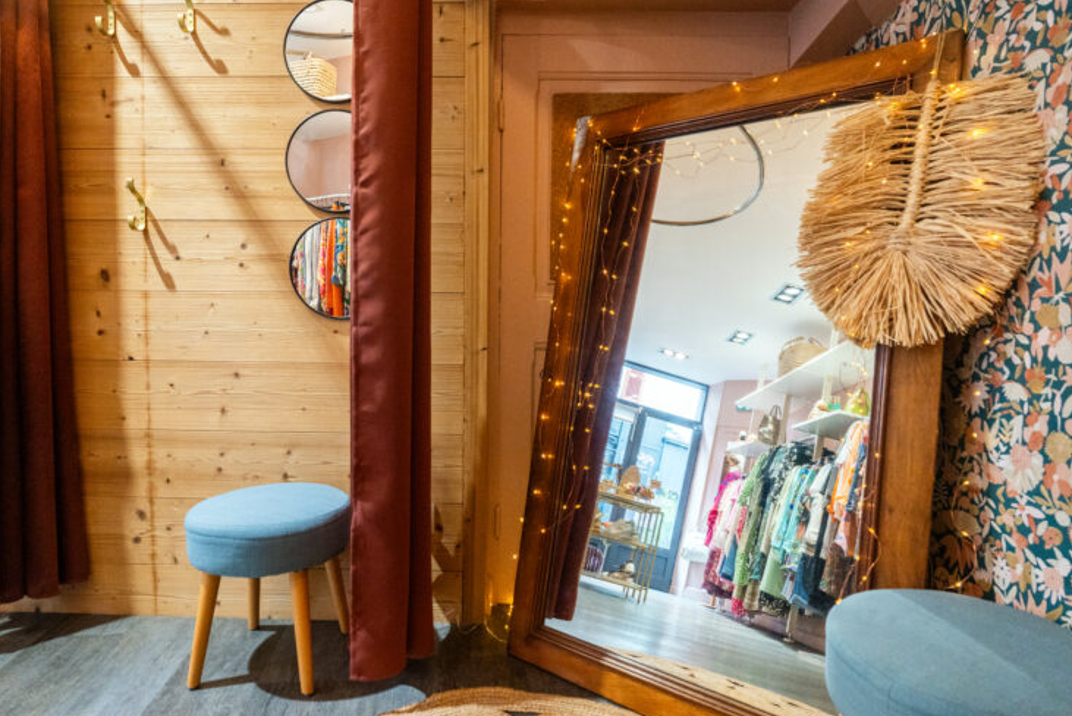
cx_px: 526
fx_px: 626
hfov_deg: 81.2
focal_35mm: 21
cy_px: 359
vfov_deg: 59.5
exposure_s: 1/125
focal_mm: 20
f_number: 5.6
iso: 2500
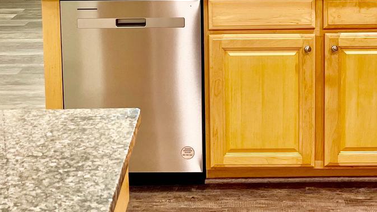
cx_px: 215
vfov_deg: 17.7
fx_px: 650
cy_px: -39
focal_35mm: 65
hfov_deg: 32.3
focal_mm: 5.1
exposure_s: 1/120
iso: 100
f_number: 1.6
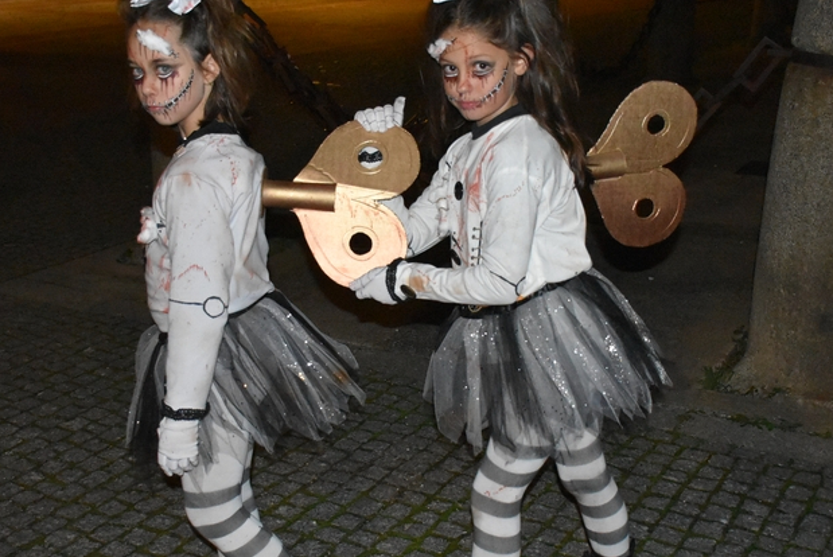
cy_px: 301
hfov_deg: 41.1
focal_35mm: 48
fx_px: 1112
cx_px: 431
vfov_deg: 28.1
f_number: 3.5
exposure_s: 1/60
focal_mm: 22
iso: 6400
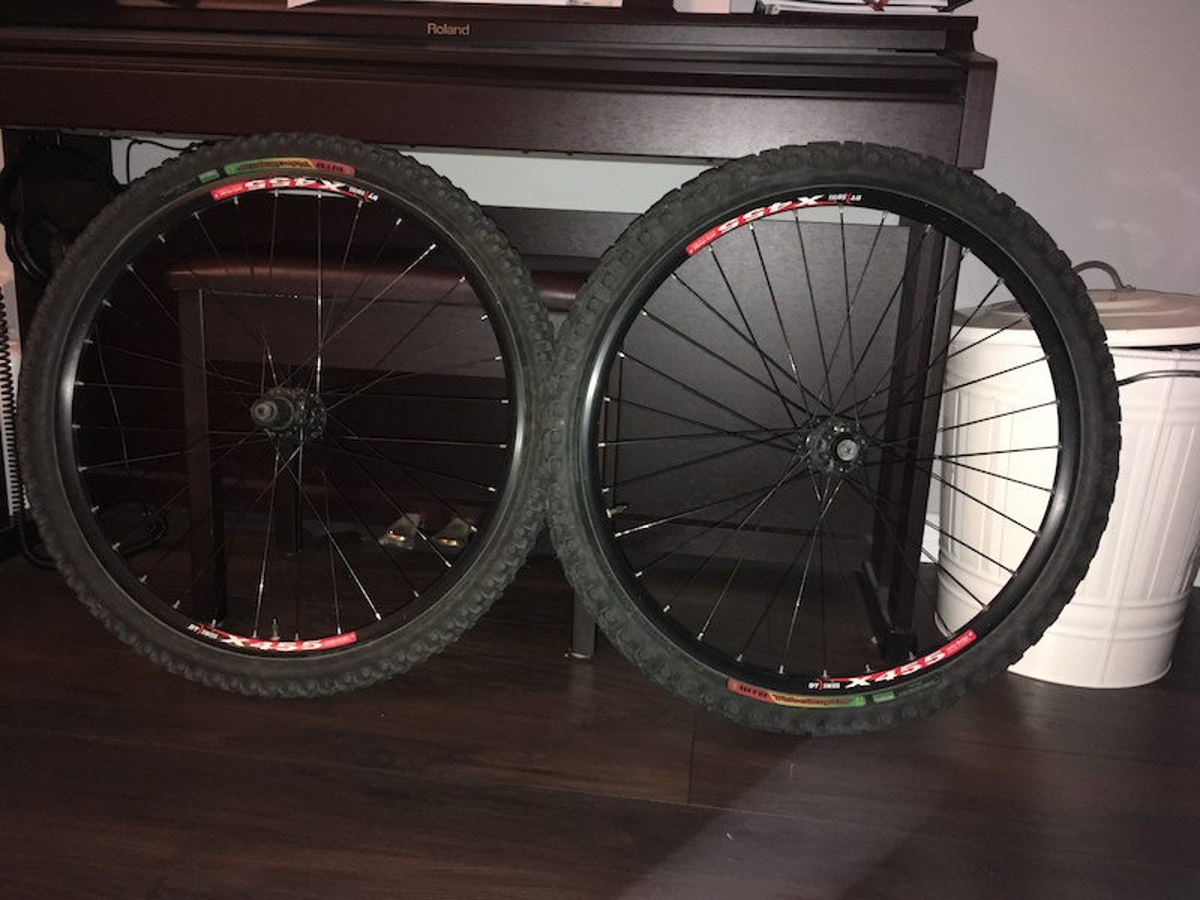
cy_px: 450
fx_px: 1005
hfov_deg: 61.7
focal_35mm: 29
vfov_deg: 48.2
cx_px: 600
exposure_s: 1/16
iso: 250
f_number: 2.2
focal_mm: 4.15
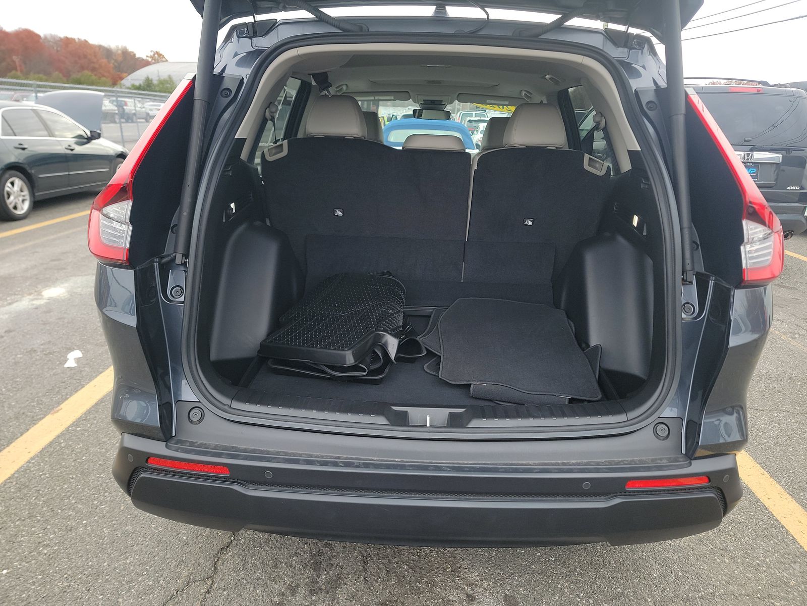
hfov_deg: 71.6
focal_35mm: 24
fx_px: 560
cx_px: 404
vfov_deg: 56.8
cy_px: 303
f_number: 1.8
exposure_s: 1/119
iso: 87
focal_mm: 6.7
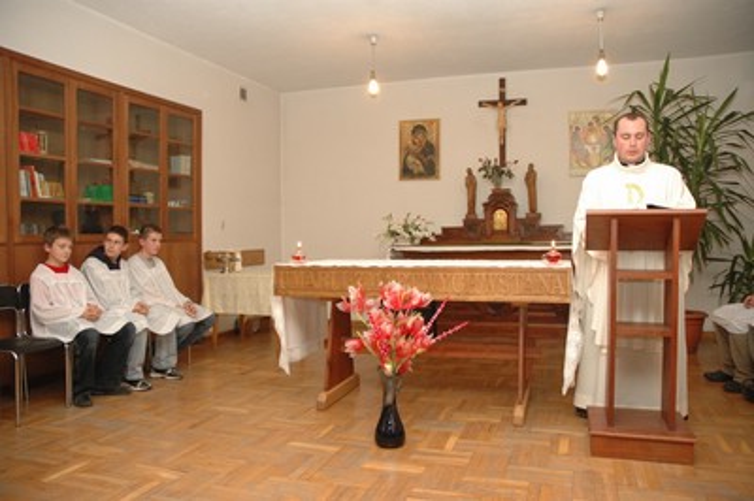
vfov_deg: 47.9
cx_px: 377
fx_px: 565
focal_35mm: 27
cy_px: 250
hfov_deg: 67.4
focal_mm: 18
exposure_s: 1/60
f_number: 3.5
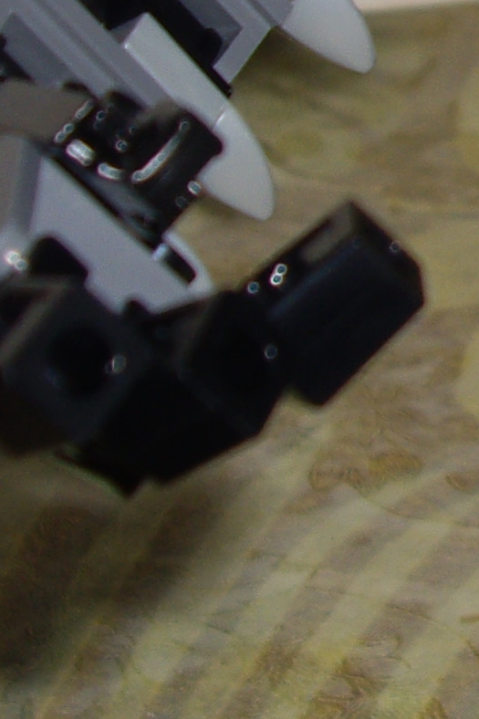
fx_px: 3654
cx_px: 1196
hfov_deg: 7.0
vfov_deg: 11.2
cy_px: 65
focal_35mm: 183
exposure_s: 1/40
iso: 64
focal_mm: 7.9
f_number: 8
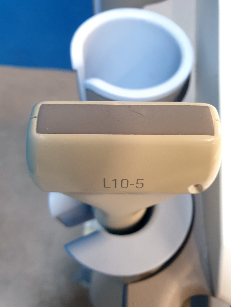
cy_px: 154
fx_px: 231
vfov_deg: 67.3
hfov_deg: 53.1
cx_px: 116
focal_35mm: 26
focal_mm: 4.3
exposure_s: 1/33
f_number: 2.4
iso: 320
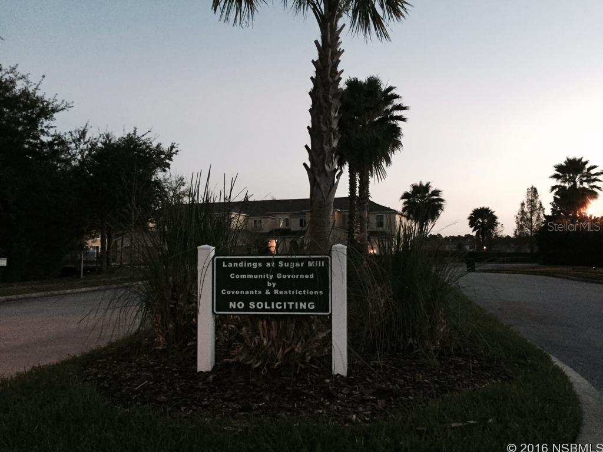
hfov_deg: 61.7
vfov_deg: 48.2
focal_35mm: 29
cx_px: 302
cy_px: 226
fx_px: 505
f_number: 2.2
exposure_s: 1/30
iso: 250
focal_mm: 4.15
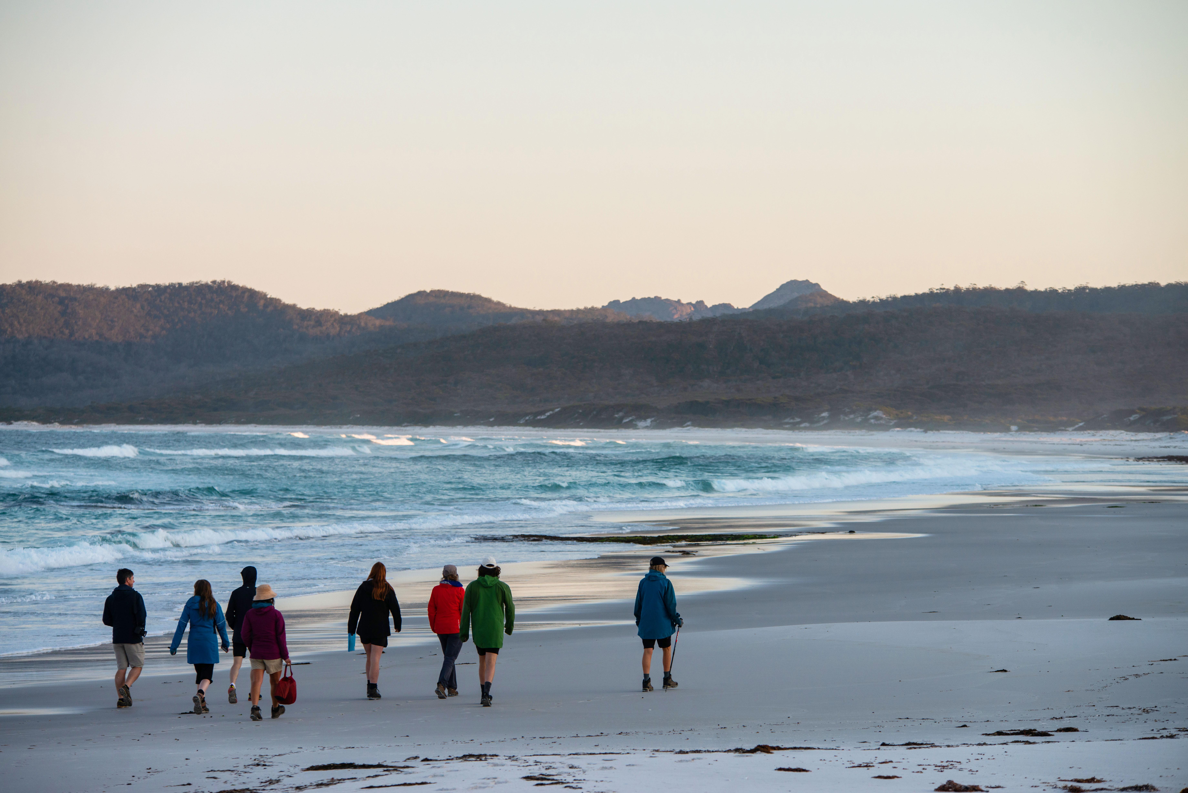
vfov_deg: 9.8
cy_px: 396
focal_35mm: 140
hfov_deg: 14.6
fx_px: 4621
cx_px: 594
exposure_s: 1/400
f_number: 4.5
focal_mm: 140
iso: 400
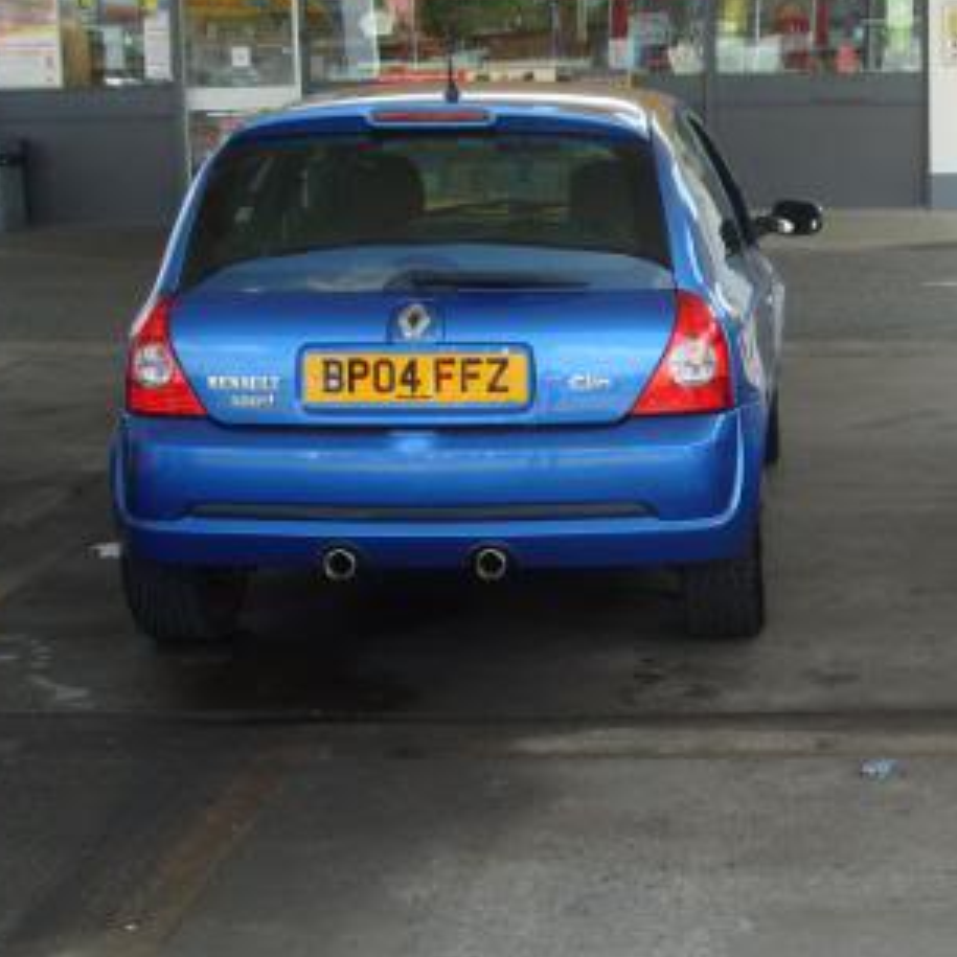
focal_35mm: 65
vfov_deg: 26.5
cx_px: 960
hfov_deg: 25.2
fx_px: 2033
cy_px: 458
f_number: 4.4
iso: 80
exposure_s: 1/180
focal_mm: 7.8
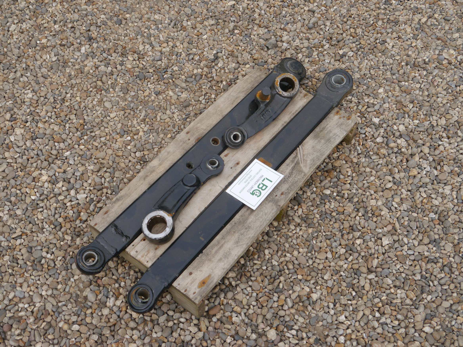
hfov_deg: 42.9
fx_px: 589
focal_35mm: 44
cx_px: 232
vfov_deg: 32.9
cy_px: 174
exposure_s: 1/250
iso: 160
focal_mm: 22
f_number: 6.3
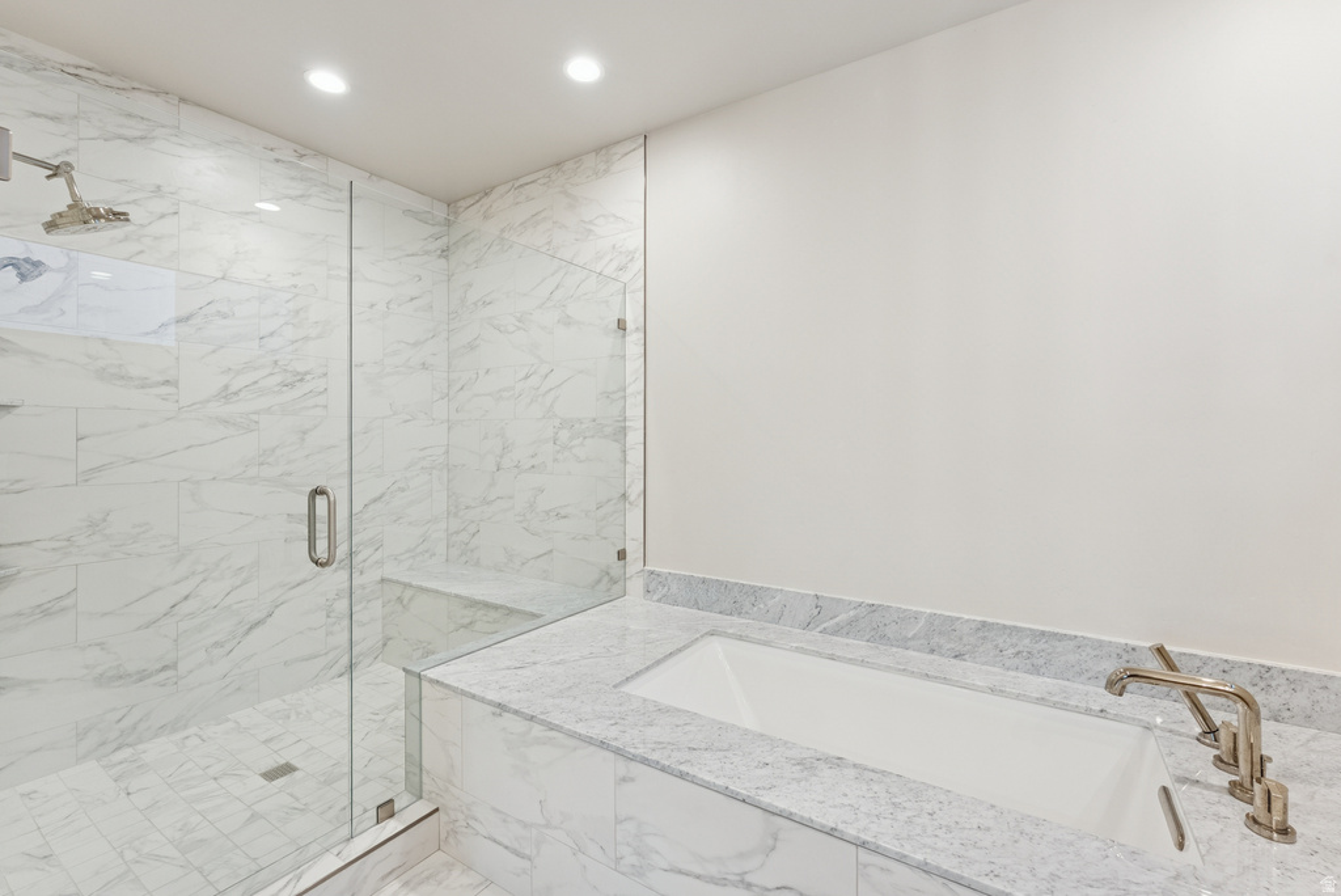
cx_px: 670
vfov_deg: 77.8
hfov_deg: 100.7
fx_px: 555
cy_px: 448
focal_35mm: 15
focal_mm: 14.9
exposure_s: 1/25
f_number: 8
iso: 640
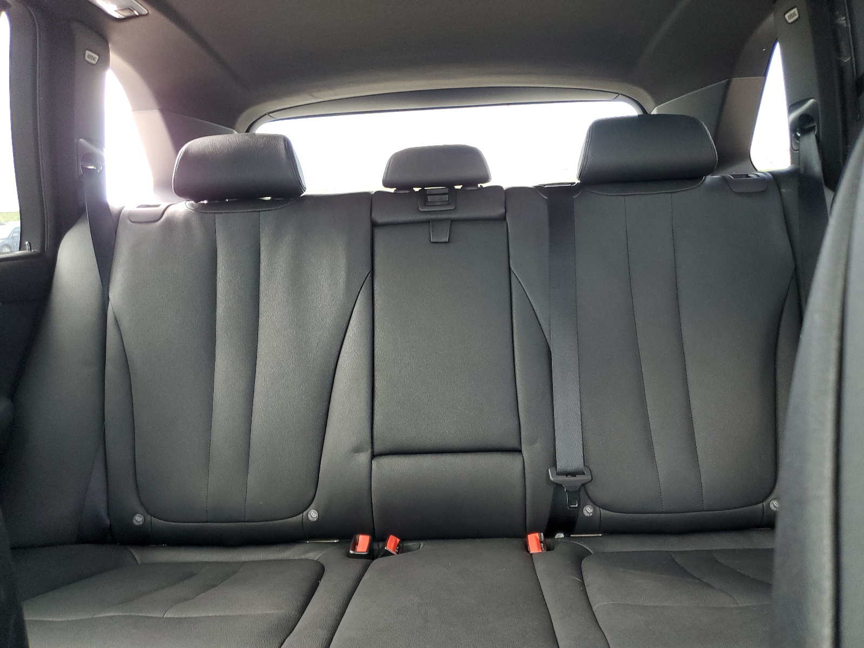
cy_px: 324
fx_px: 649
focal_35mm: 26
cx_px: 432
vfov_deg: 53.1
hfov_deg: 67.3
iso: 108
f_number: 1.5
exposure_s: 1/60.2
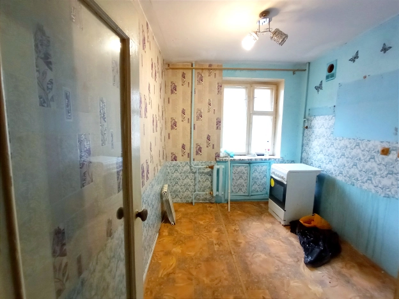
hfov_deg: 98.2
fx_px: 173
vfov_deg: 81.7
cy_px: 150
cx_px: 200
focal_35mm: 15
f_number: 2.2
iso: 698
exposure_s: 1/25
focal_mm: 1.65
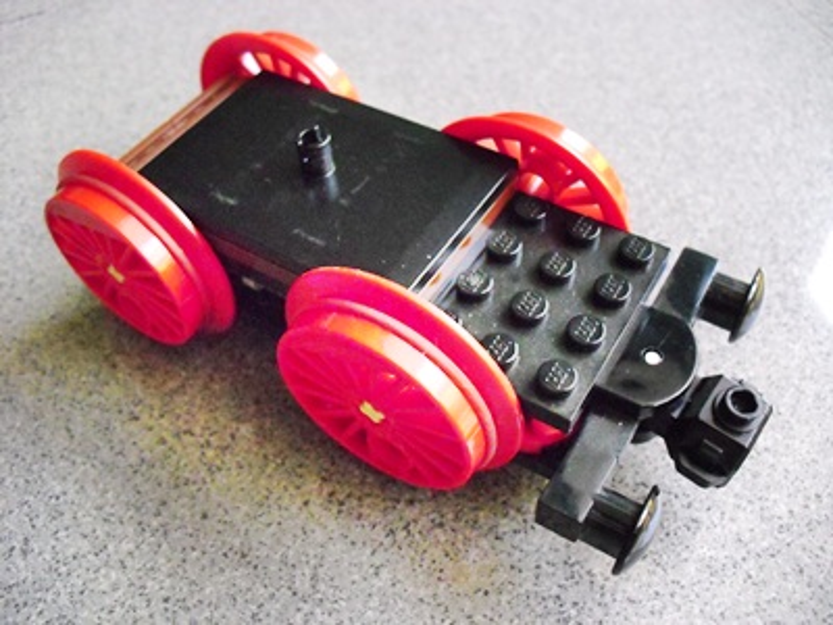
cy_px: 312
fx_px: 866
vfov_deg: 39.7
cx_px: 416
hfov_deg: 51.4
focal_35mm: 36
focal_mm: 6.3
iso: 800
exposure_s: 1/100
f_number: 3.1
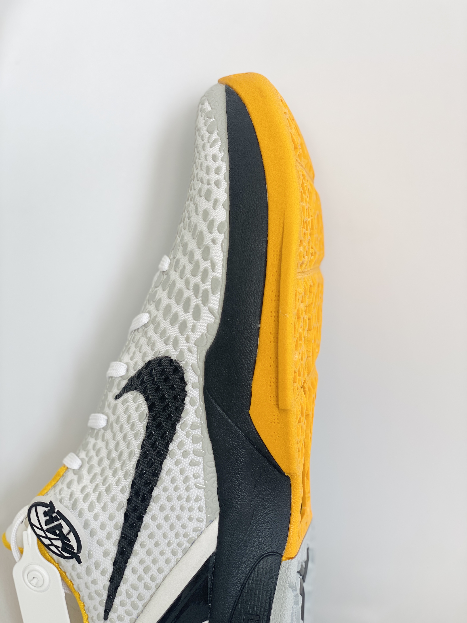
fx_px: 935
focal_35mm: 52
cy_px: 312
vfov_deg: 36.8
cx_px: 234
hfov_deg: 28.0
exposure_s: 1/100
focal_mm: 6
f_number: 2
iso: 32
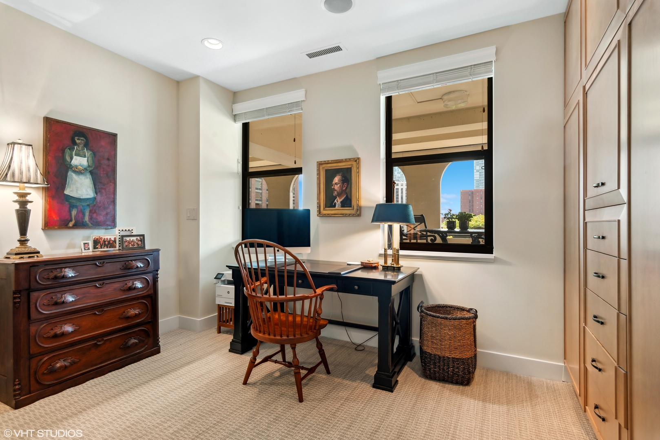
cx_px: 330
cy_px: 220
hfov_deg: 93.3
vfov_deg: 70.5
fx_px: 312
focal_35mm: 17
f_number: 8
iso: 200
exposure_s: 1/5
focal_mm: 17
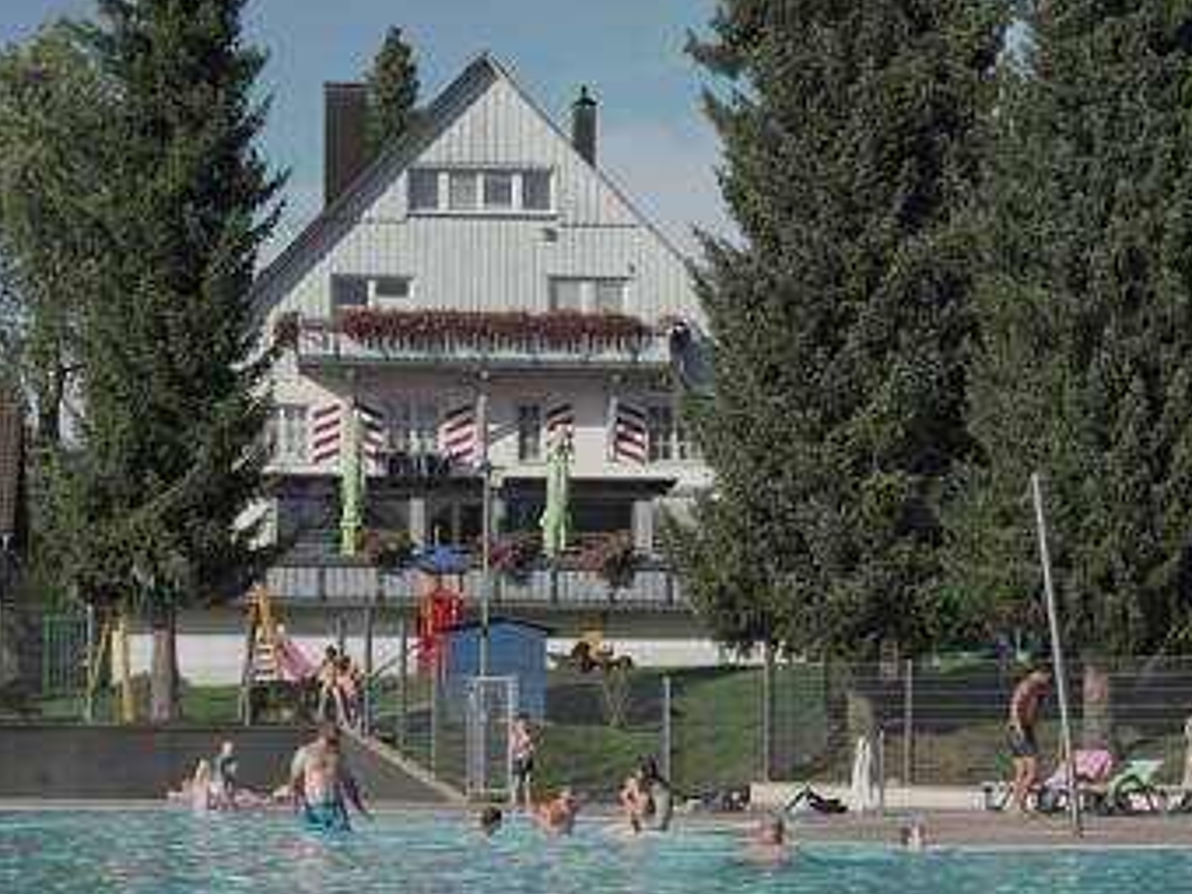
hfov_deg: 22.0
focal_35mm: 89
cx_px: 498
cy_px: 740
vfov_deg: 16.5
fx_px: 3065
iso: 400
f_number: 6.3
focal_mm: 35
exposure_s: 1/1000
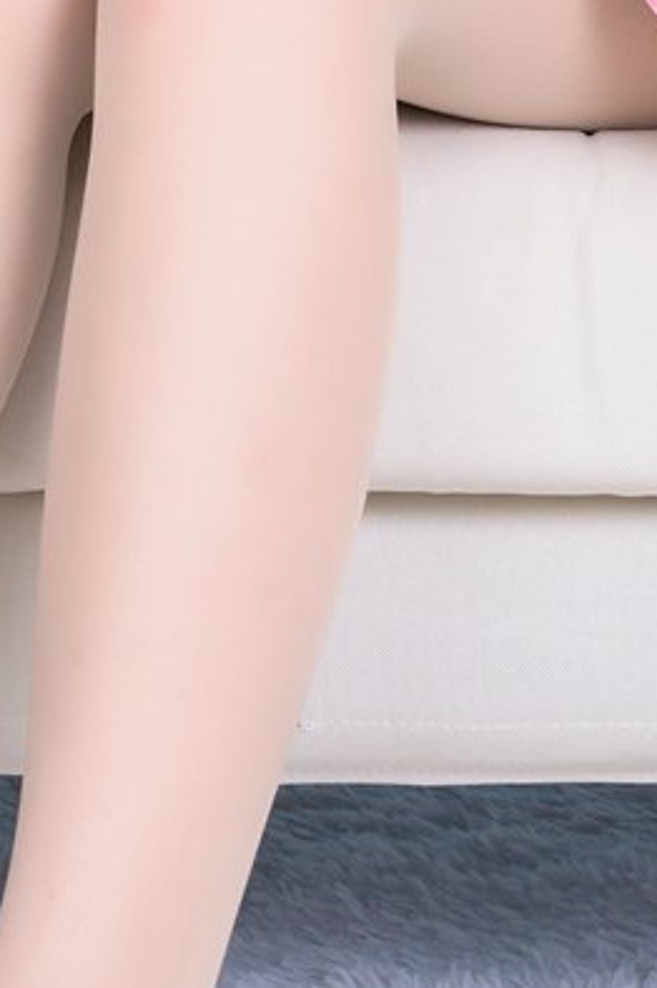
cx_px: 298
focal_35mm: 213
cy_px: -547
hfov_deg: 6.4
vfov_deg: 9.4
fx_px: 5841
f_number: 8
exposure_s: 1/160
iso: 500
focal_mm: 43
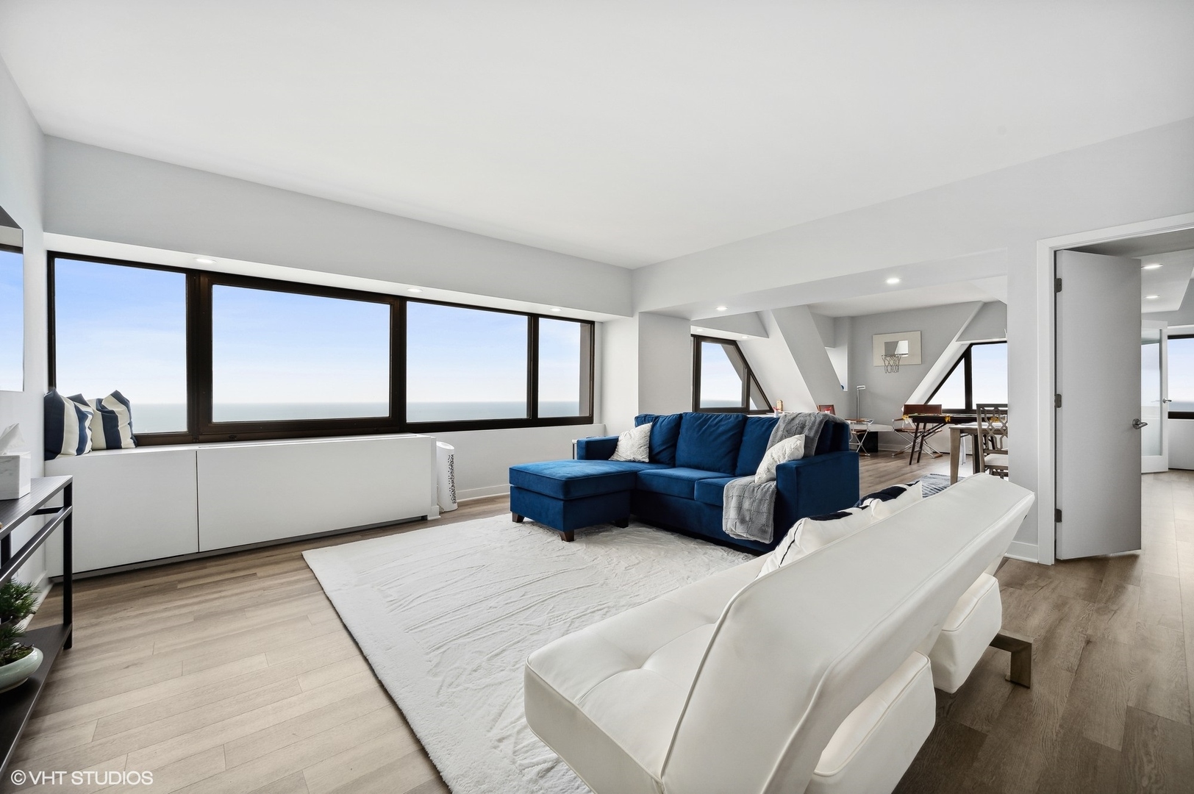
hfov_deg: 104.3
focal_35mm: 14
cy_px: 397
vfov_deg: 81.1
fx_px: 464
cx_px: 597
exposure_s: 1/90
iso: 200
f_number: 9.5
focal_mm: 14
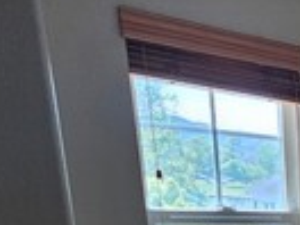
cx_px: 568
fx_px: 546
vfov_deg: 19.5
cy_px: 361
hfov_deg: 20.0
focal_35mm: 63
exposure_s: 1/120
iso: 80
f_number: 2.2
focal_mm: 2.2
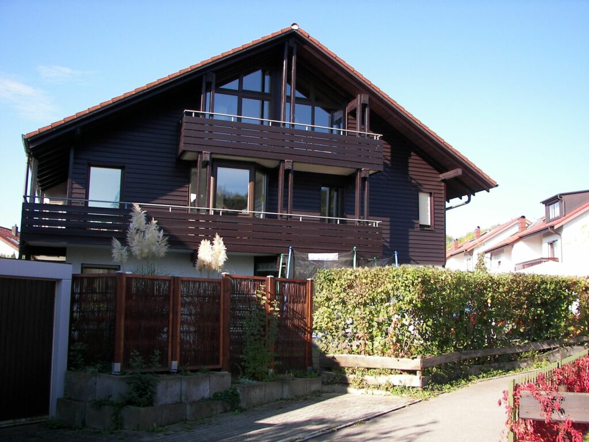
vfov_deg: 39.7
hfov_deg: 51.4
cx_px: 294
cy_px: 221
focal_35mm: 36
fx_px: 613
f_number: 2.8
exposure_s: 1/250
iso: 50
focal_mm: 6
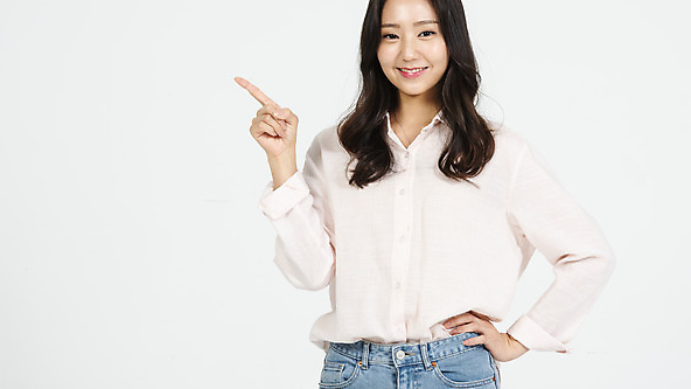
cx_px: 344
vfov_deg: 7.6
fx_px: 2913
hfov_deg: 13.5
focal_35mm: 159
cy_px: 165
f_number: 14
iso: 100
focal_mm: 150
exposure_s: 1/125
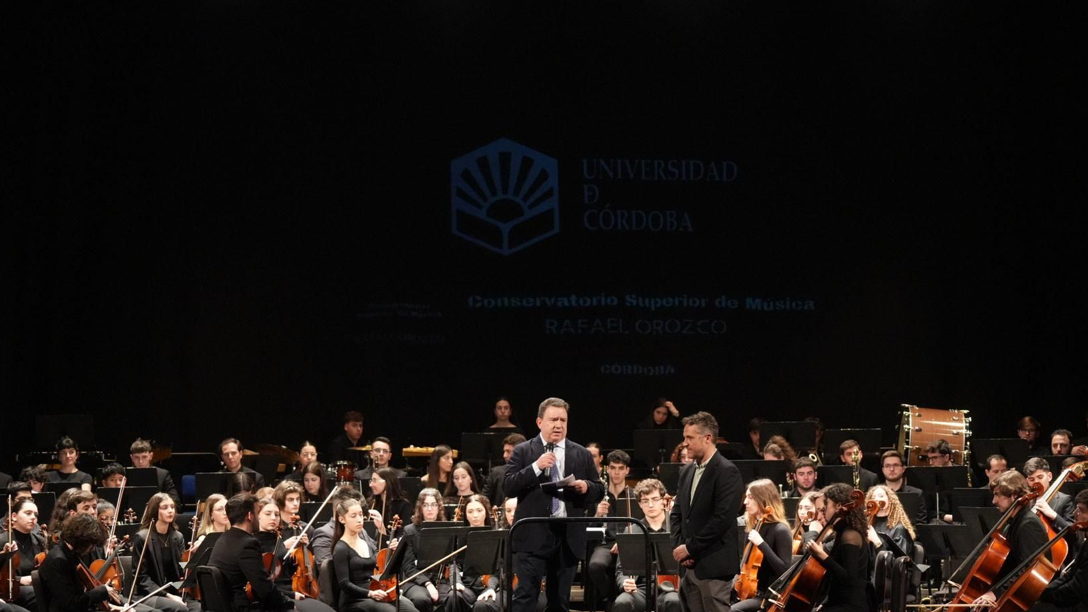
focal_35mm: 102
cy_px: 343
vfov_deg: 11.9
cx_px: 544
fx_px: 2942
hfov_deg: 20.9
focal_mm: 97
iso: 6400
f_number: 4
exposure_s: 1/200
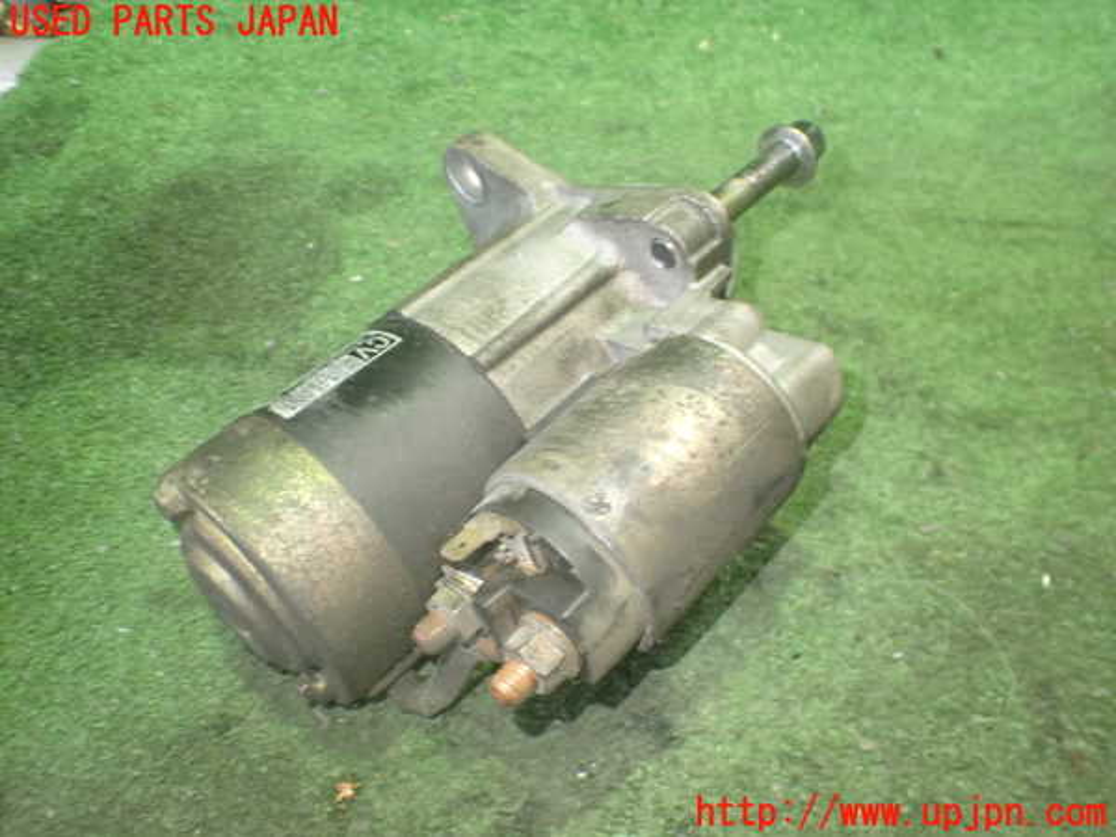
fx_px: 967
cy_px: 418
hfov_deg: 60.0
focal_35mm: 30
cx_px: 558
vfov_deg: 46.8
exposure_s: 1/30
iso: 1000
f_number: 2.3
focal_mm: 5.4
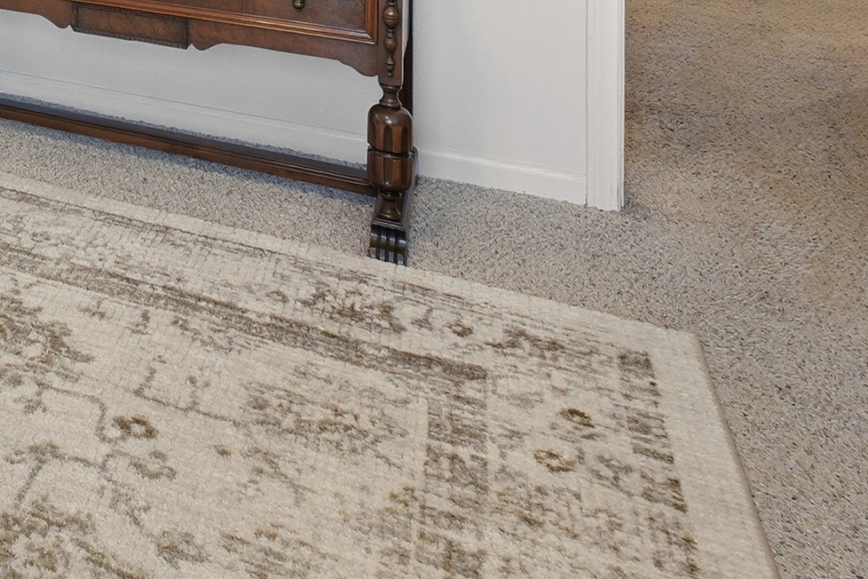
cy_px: -276
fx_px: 1109
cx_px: -168
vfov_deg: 23.6
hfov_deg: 34.4
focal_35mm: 46
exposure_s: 1/250
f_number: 9
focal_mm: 10
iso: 400
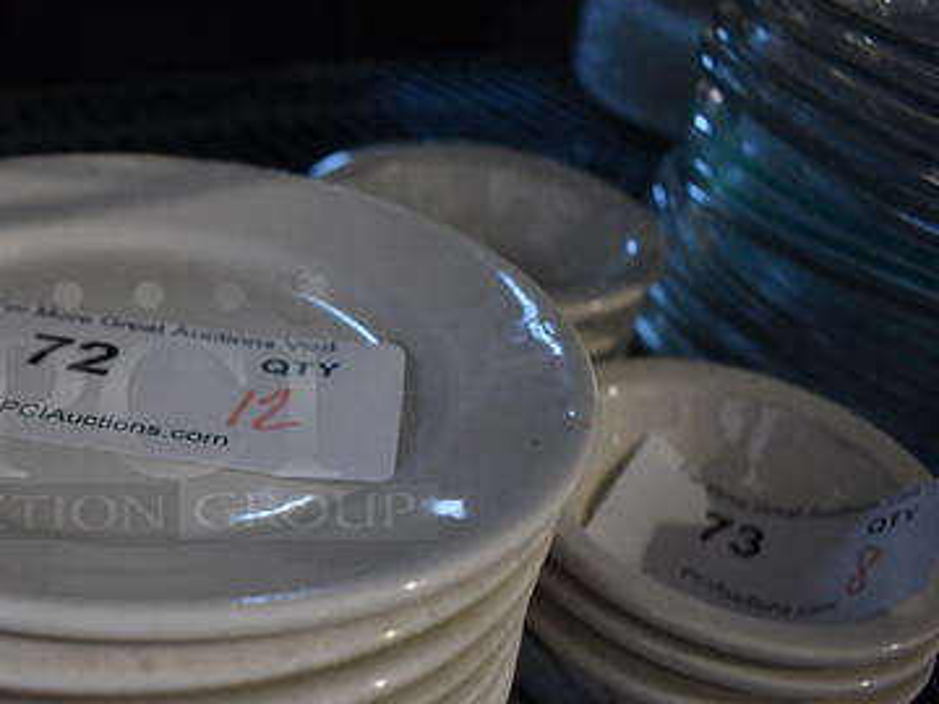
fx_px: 1194
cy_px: 402
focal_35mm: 44
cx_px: 149
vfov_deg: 32.8
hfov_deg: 40.6
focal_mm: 18
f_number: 3.5
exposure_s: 1/125
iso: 1100
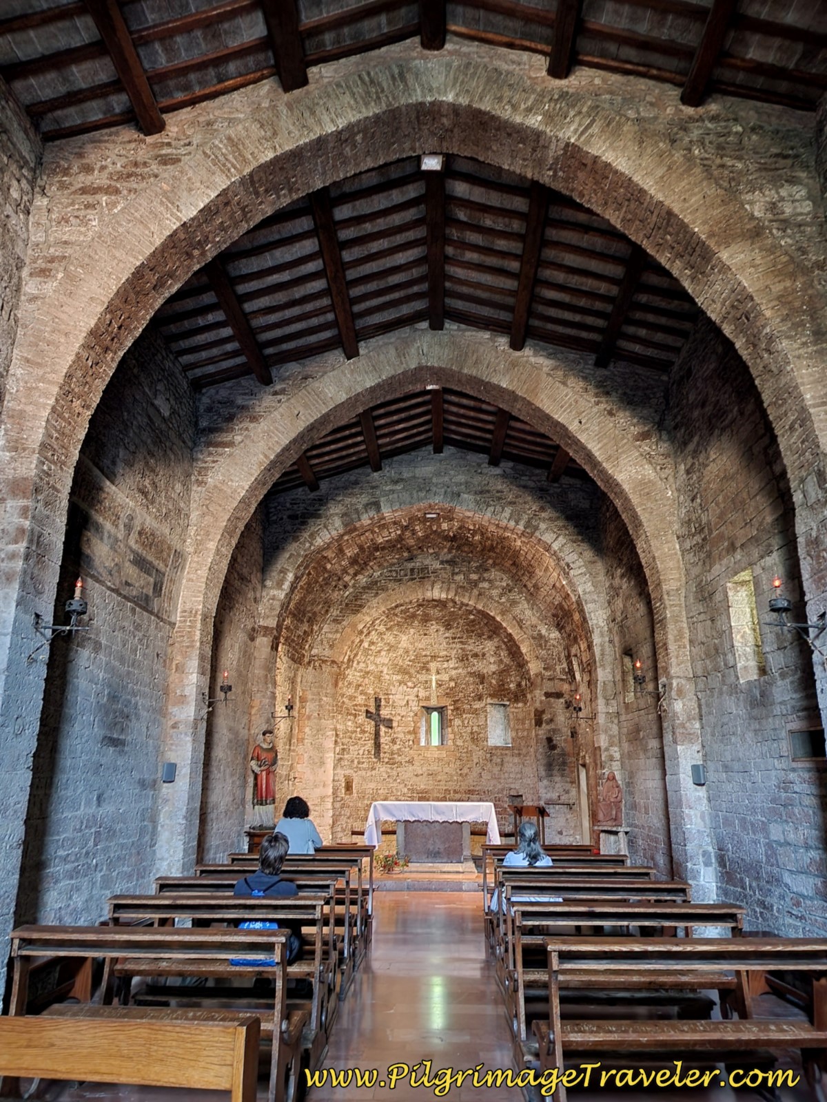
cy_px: 551
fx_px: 733
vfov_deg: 73.9
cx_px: 414
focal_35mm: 23
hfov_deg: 58.9
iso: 400
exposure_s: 1/10
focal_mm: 6.4
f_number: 1.8
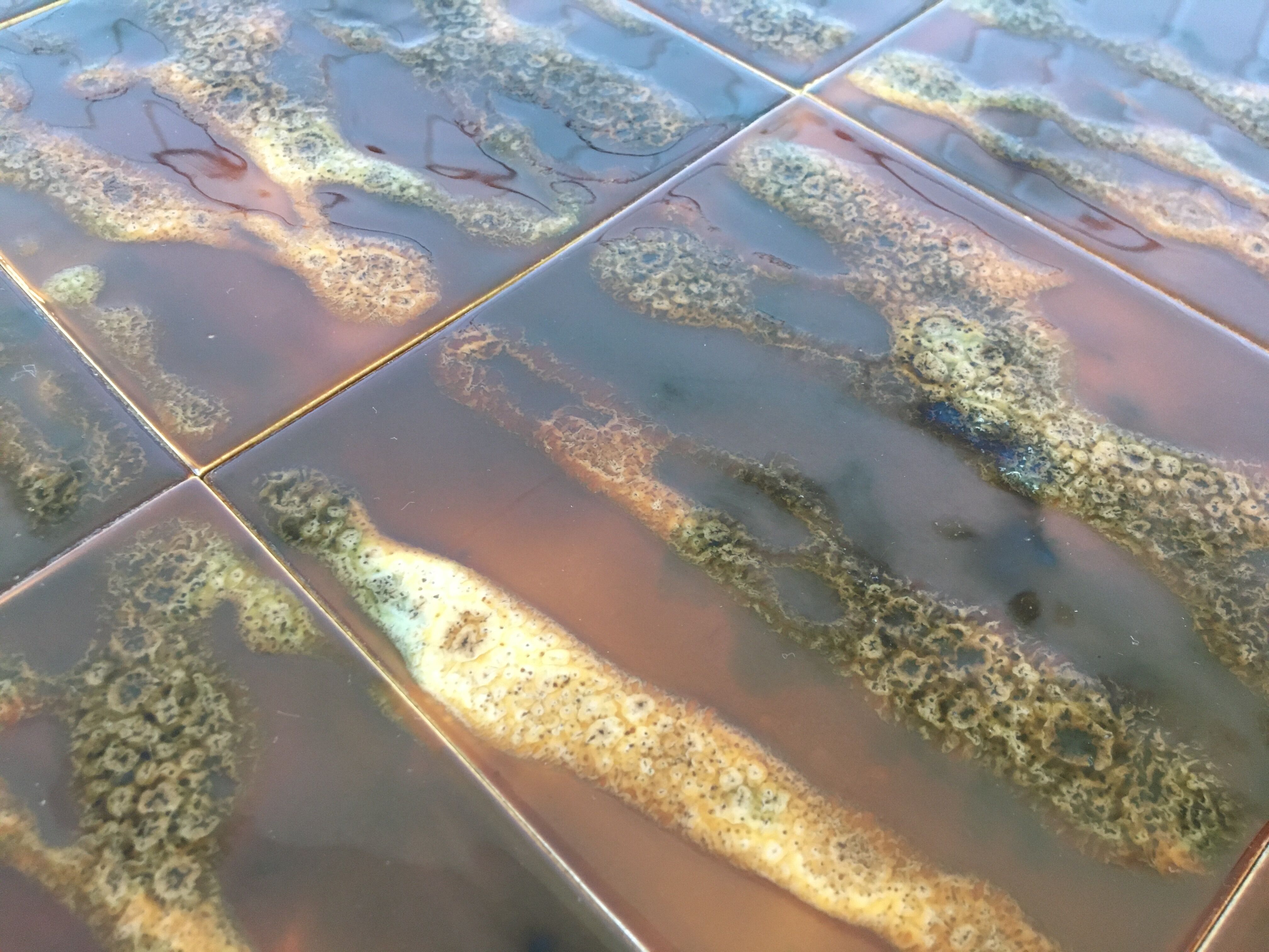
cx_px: 634
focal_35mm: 29
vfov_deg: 48.2
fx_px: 1063
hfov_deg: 61.7
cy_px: 476
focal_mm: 4.15
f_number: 2.2
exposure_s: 1/33
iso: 200
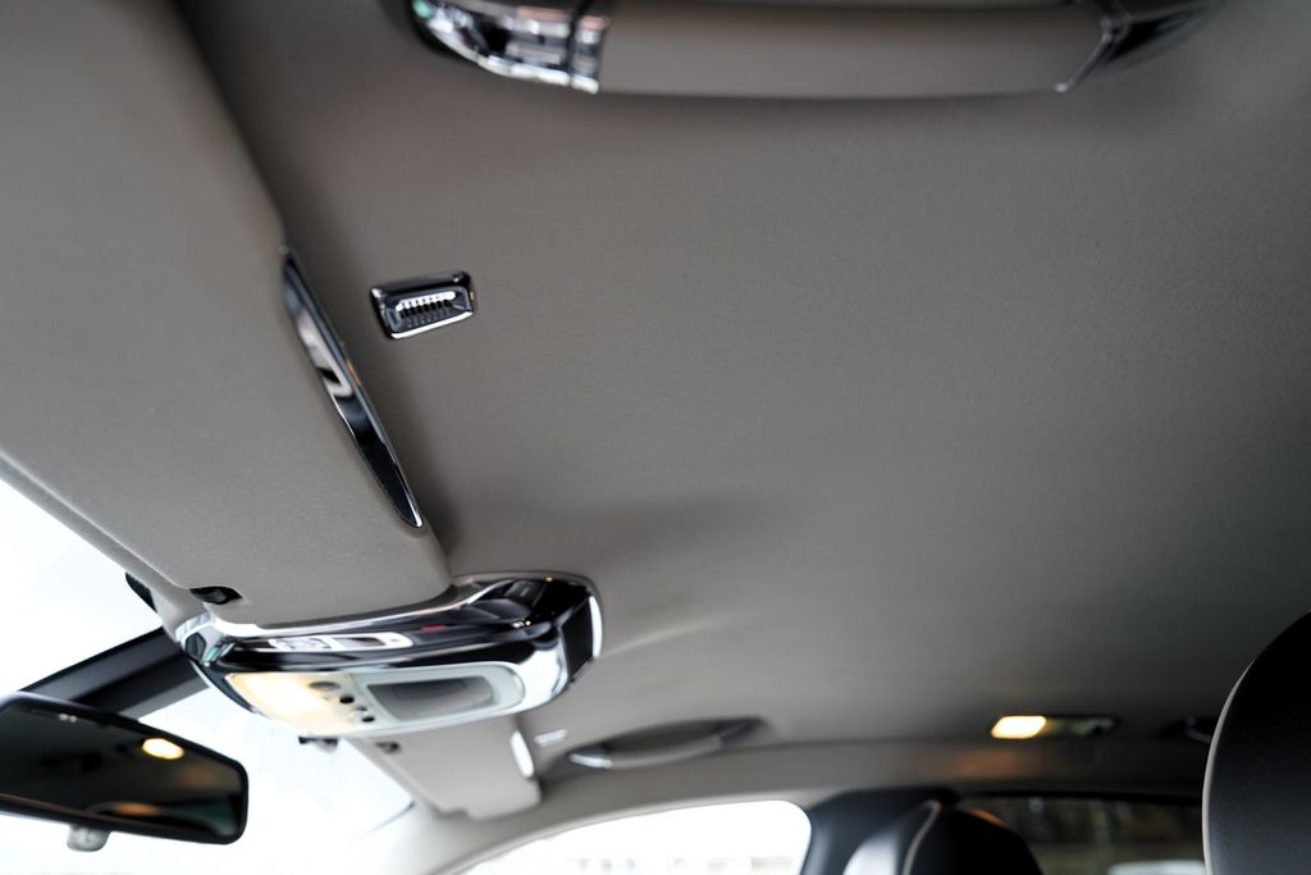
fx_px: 874
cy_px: 438
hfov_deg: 73.7
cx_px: 656
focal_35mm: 24
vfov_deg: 53.1
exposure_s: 1/160
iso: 1250
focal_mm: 24
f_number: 4
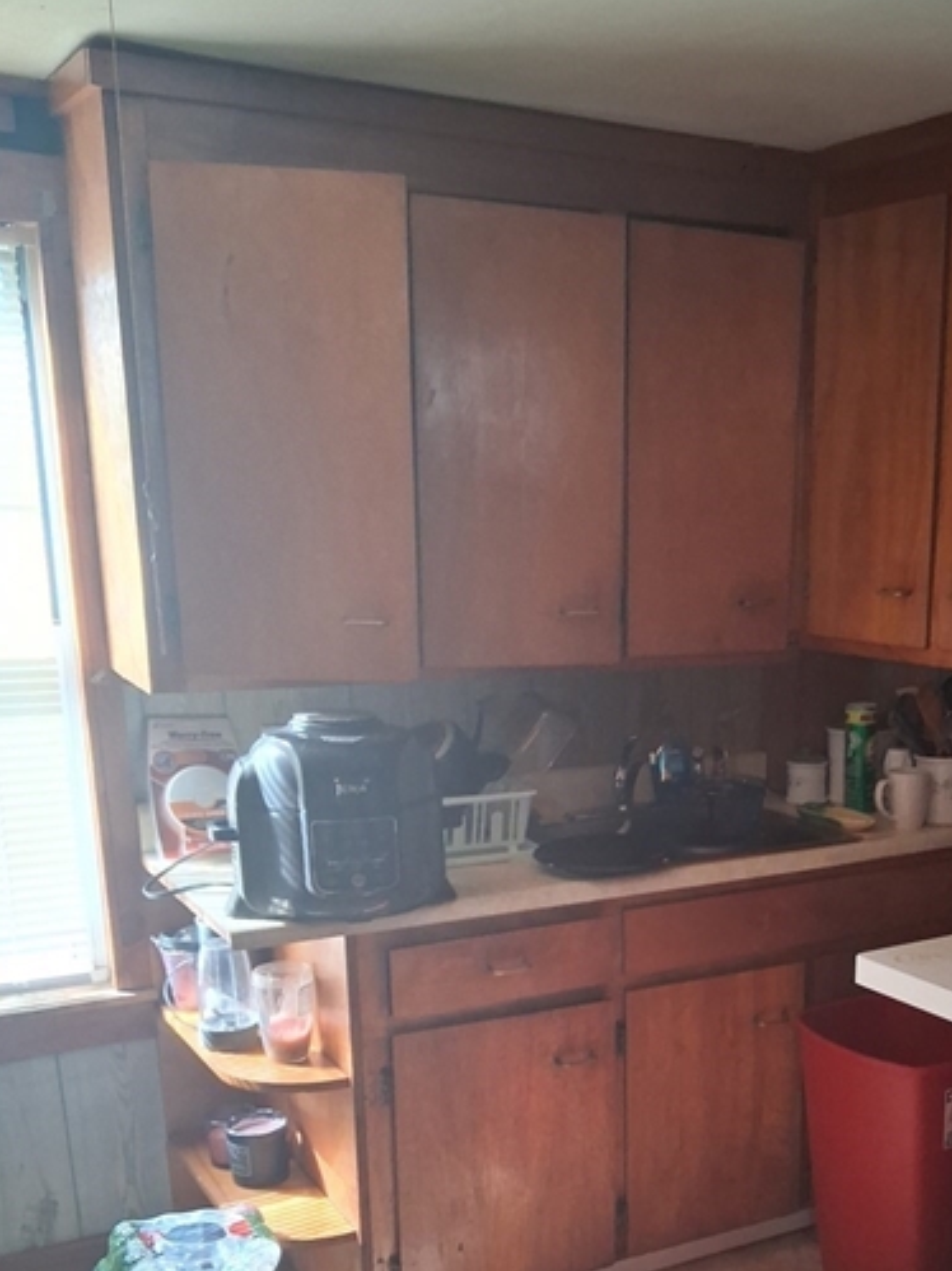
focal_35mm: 40
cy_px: 930
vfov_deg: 45.4
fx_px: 1467
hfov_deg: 35.2
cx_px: 700
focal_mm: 3.98
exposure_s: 1/120
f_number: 1.8
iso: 400
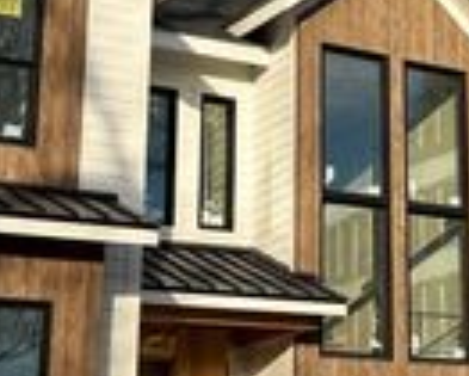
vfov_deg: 14.5
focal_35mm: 106
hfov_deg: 17.5
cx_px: 508
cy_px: 84
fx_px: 1472
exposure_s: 1/3584
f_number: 1.78
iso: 80
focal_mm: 6.76
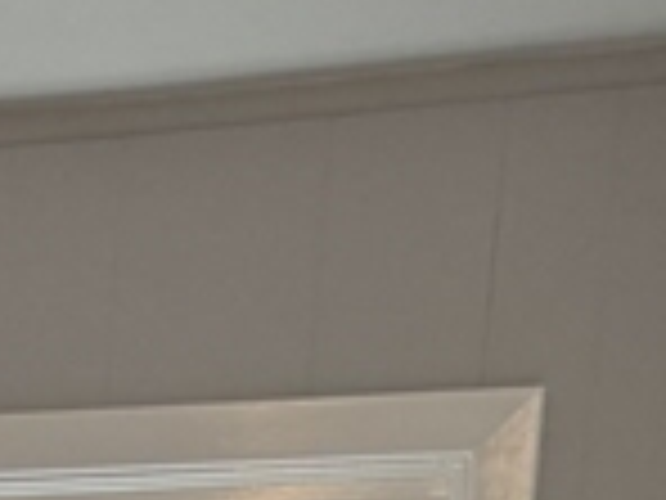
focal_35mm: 166
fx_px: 3194
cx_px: -945
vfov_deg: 7.6
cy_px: 1595
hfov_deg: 10.3
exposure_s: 1/120
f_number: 1.78
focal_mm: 6.76
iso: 160
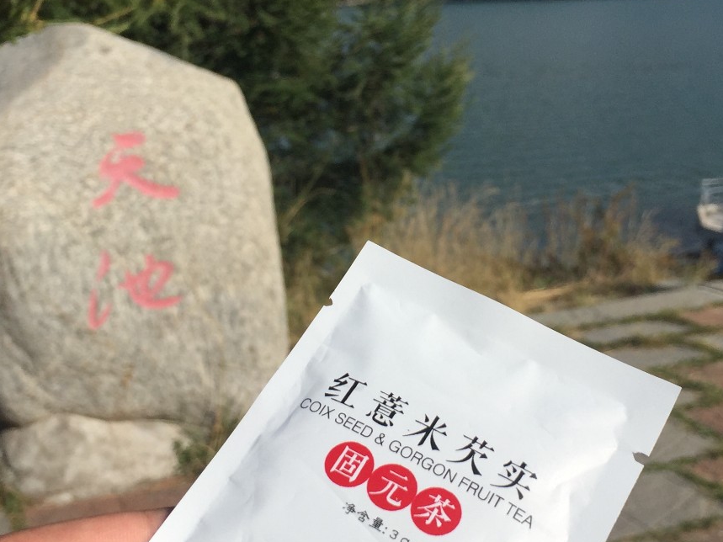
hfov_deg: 35.5
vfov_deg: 27.0
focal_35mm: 54
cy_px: 256
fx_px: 1128
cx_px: 389
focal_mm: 4.15
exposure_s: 1/4405
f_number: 2.2
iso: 32
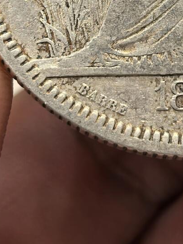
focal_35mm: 180
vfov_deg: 10.8
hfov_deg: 8.2
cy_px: -42
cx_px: 198
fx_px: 1269
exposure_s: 1/100
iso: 250
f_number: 2
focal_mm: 6.98
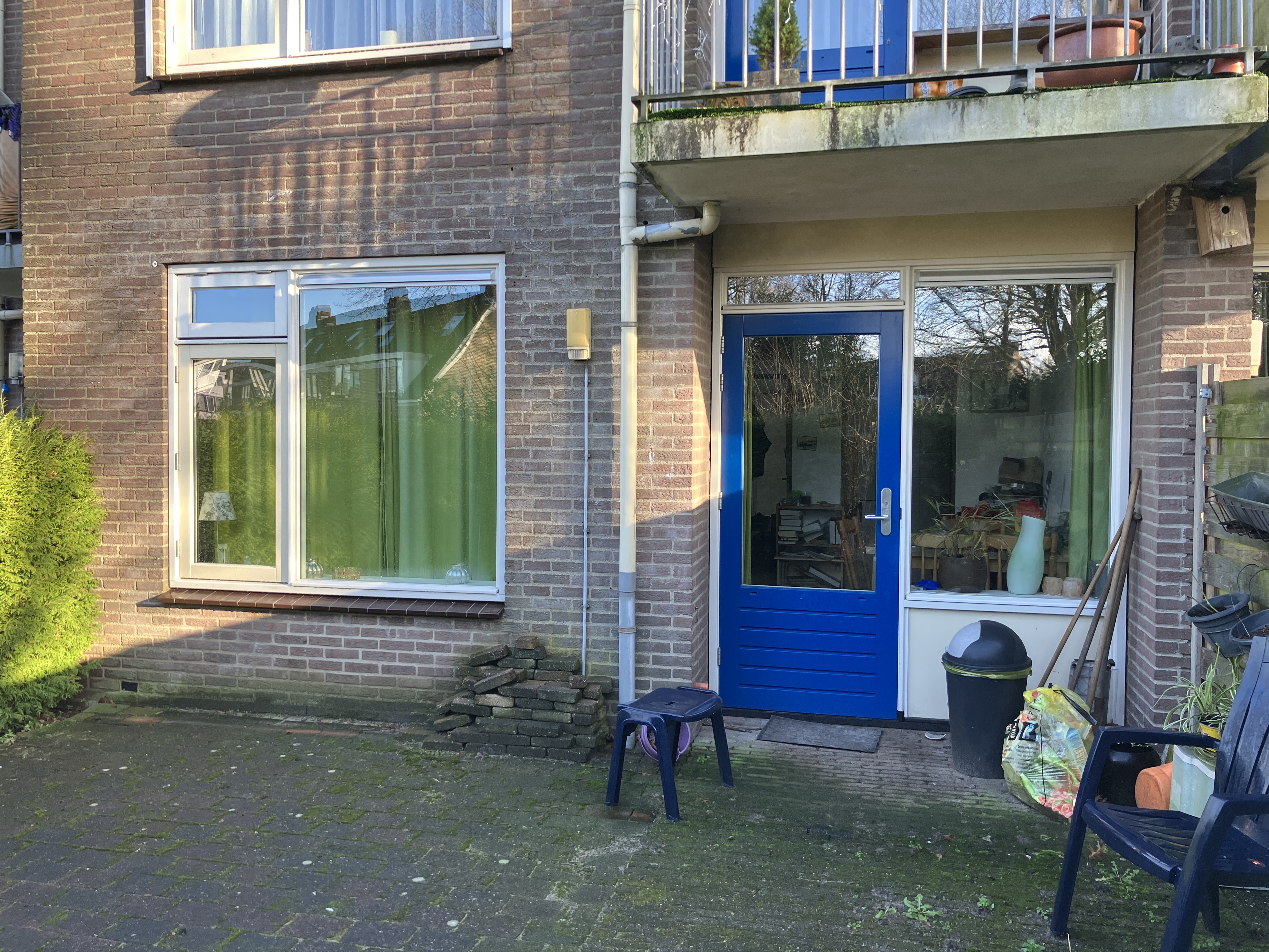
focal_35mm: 28
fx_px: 1026
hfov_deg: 63.4
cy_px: 476
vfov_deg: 49.7
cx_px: 634
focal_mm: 3.99
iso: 40
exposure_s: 1/121
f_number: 1.8
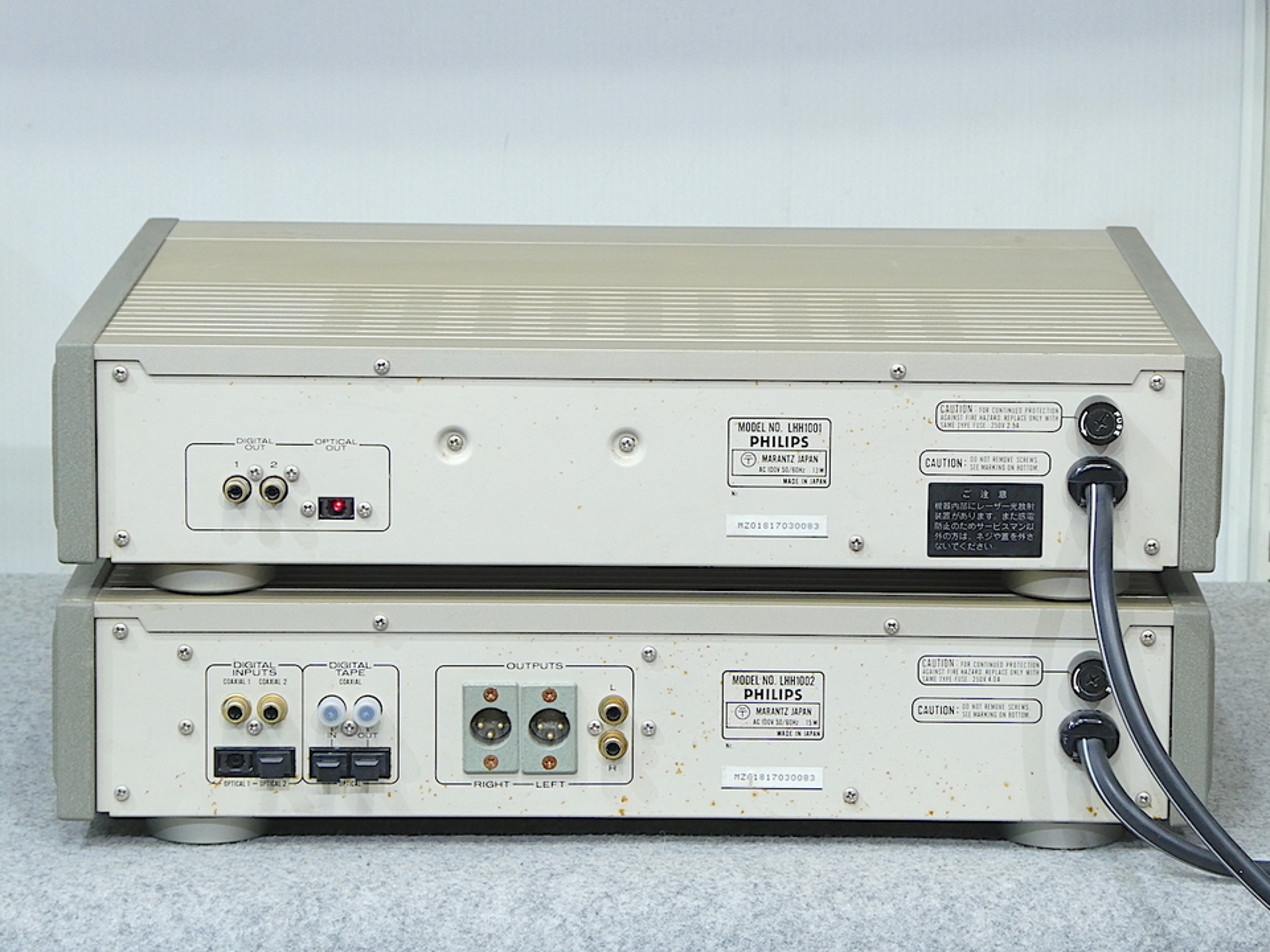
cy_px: 476
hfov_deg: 15.9
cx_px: 635
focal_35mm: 124
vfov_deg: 12.0
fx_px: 4549
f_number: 5.2
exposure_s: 1/8
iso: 200
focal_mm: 22.3
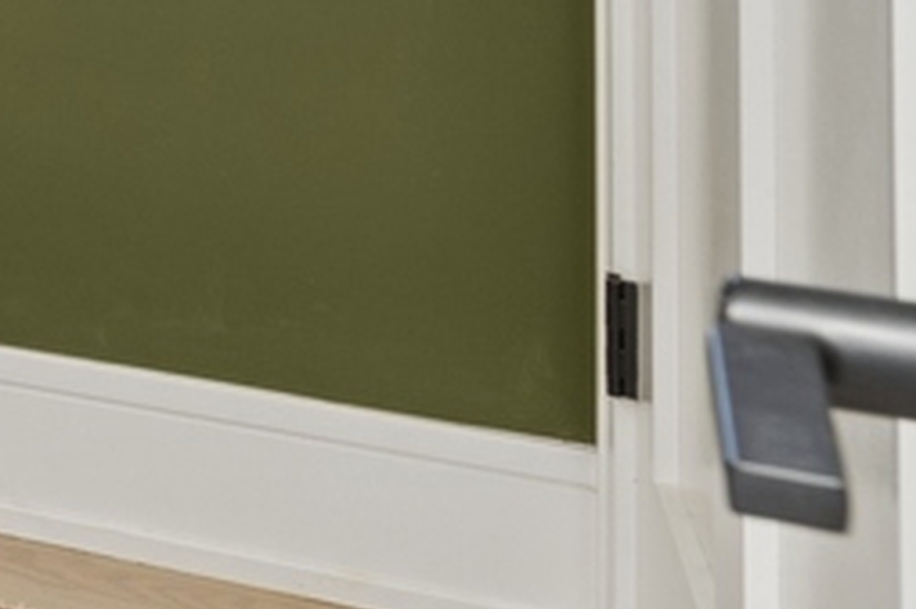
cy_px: -551
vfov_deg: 12.1
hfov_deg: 12.3
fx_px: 2594
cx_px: -1634
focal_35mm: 102
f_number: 8
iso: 320
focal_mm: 16
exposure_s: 1/2.5
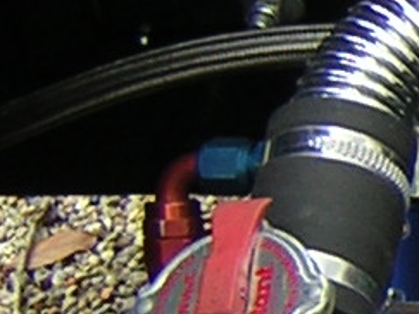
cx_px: 1357
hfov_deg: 7.2
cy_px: 271
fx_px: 2867
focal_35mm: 237
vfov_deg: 6.3
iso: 100
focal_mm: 4.7
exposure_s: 1/40
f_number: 2.6
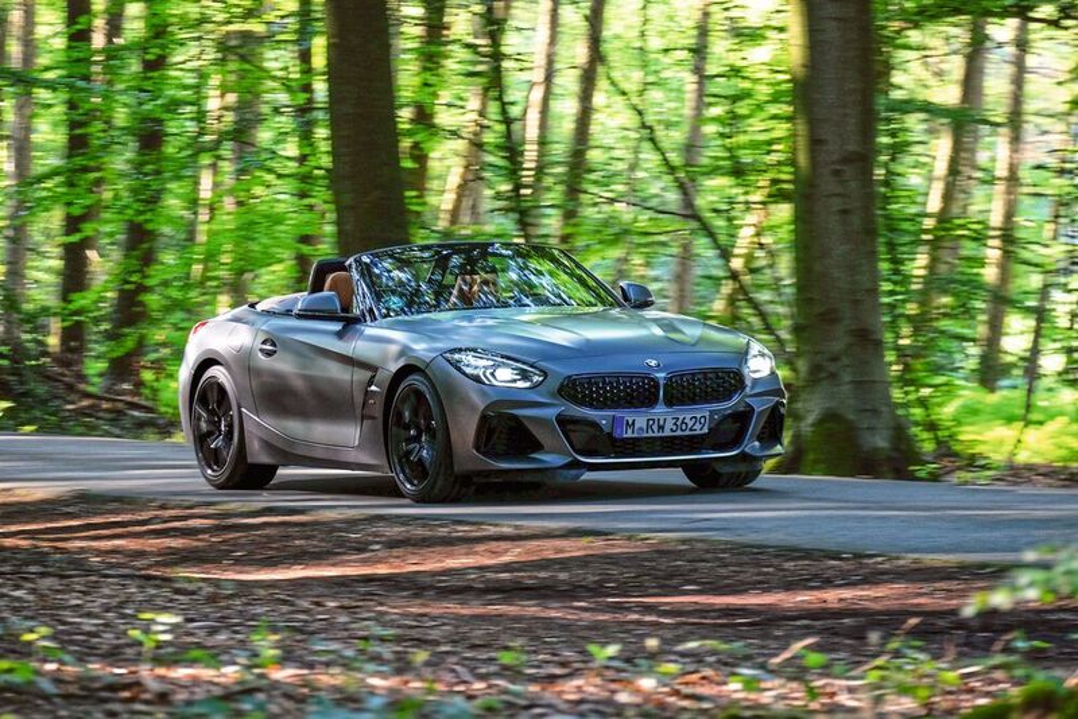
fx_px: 6111
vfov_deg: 6.7
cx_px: 539
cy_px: 360
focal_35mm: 204
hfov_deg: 10.1
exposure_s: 1/60
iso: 800
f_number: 6
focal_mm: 135.7
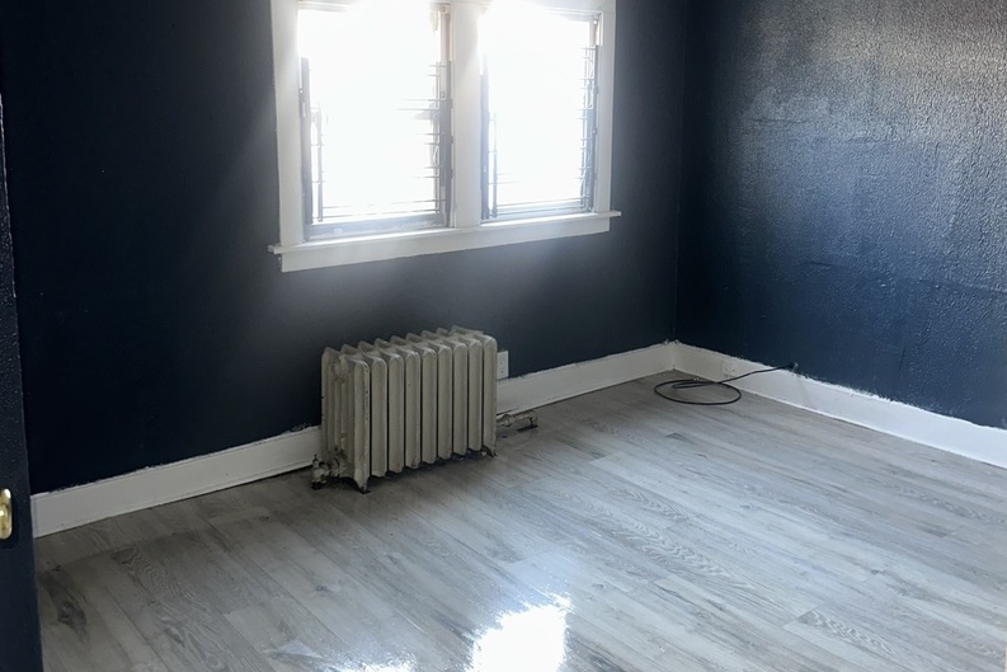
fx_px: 951
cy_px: 231
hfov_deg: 55.8
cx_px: 498
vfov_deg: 38.5
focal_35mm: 34
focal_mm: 6.86
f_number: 1.78
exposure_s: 1/17
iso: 125
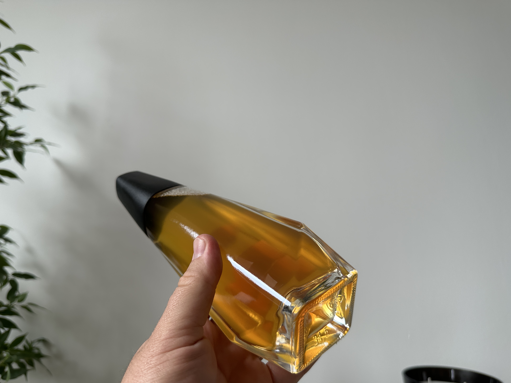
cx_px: 255
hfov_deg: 69.4
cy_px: 199
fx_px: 369
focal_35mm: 25
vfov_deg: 54.9
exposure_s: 1/452
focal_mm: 6.86
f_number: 1.78
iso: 80
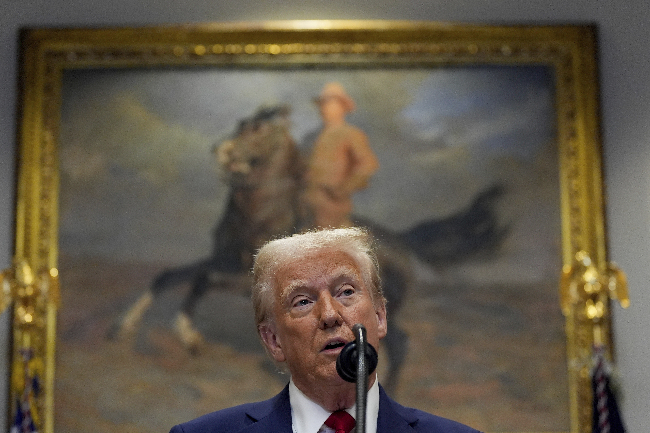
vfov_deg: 11.3
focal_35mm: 121
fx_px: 2185
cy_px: 236
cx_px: 312
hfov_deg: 16.9
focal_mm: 107
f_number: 2.8
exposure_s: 1/500
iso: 2500
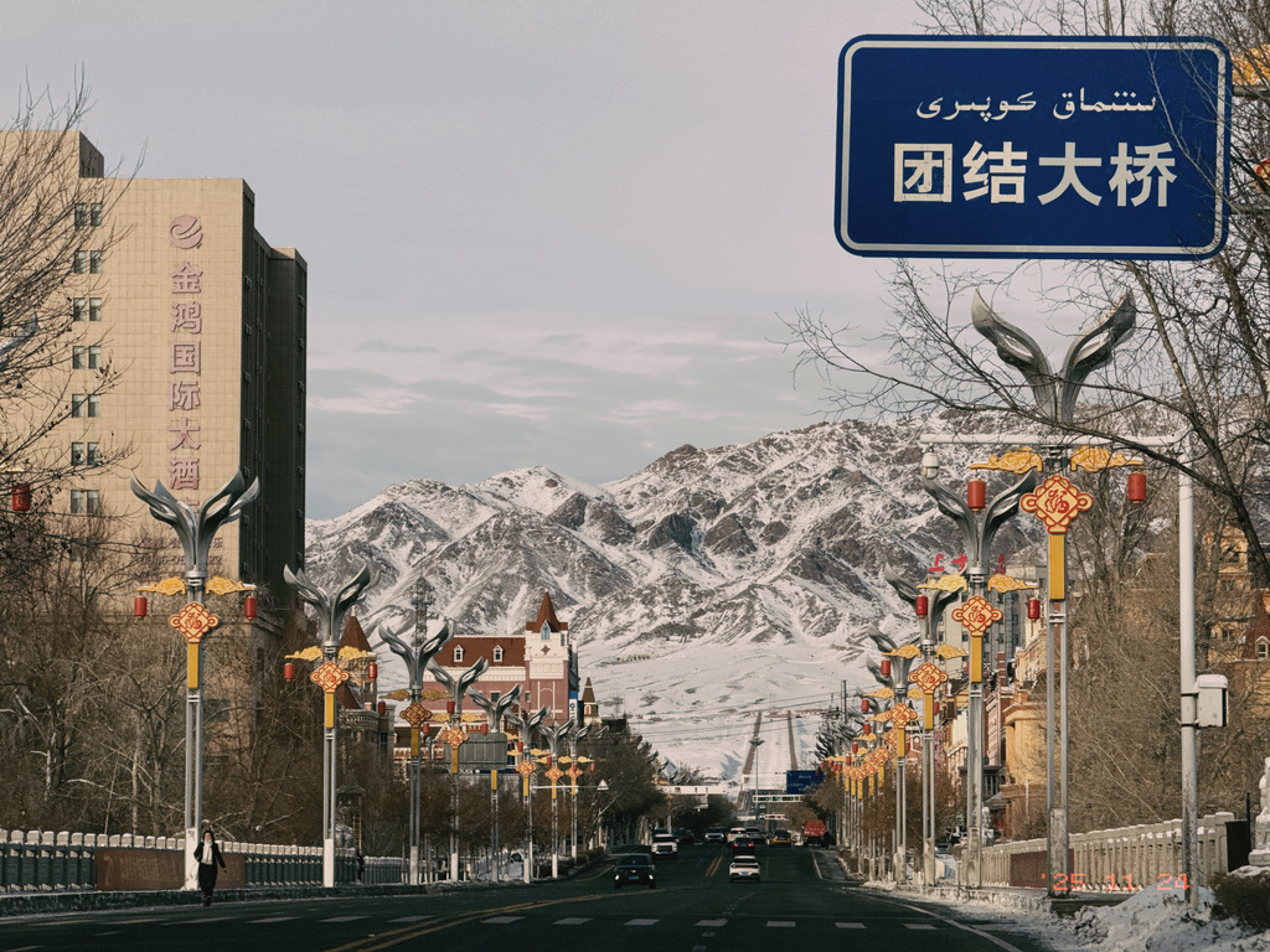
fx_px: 4403
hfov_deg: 16.4
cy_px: 476
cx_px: 635
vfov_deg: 12.3
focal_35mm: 120
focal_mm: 15.66
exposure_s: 1/1818
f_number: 2.8
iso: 50
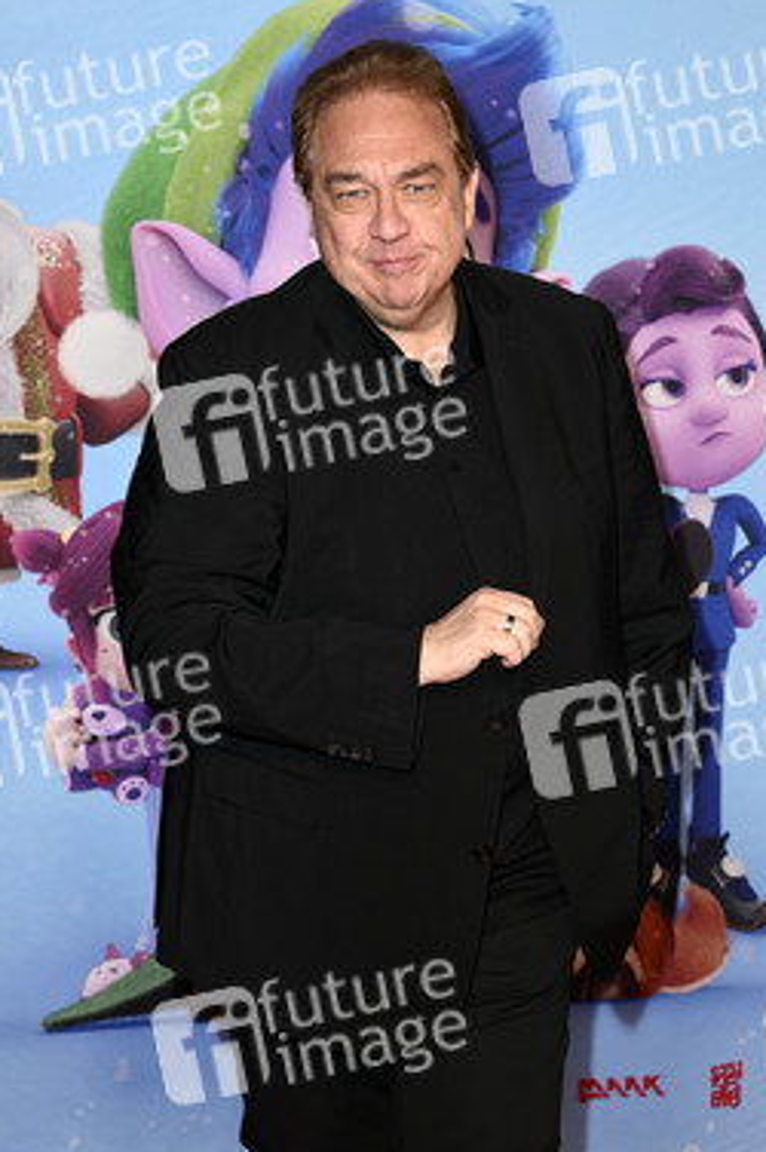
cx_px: 398
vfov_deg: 24.5
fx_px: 2654
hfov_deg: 16.4
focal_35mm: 83
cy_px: 573
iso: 1000
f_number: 5.6
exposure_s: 1/250
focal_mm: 78
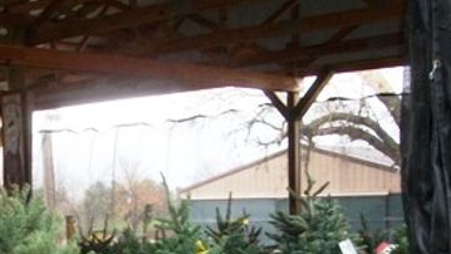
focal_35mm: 85
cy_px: 375
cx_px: 119
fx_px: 1017
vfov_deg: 13.4
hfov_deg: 24.8
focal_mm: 6.3
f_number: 3.1
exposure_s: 1/30
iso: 160
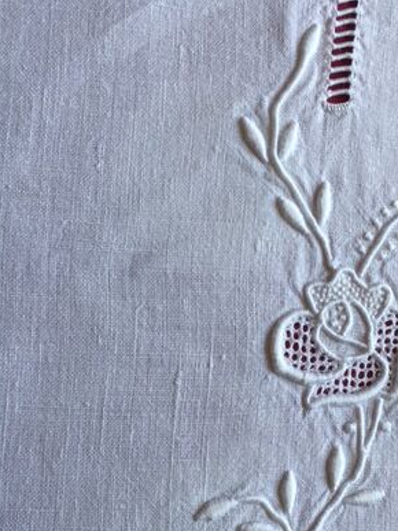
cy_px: 370
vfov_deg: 39.0
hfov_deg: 29.5
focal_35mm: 48
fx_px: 736
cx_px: 323
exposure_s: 1/100
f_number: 2.2
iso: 32
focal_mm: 4.15
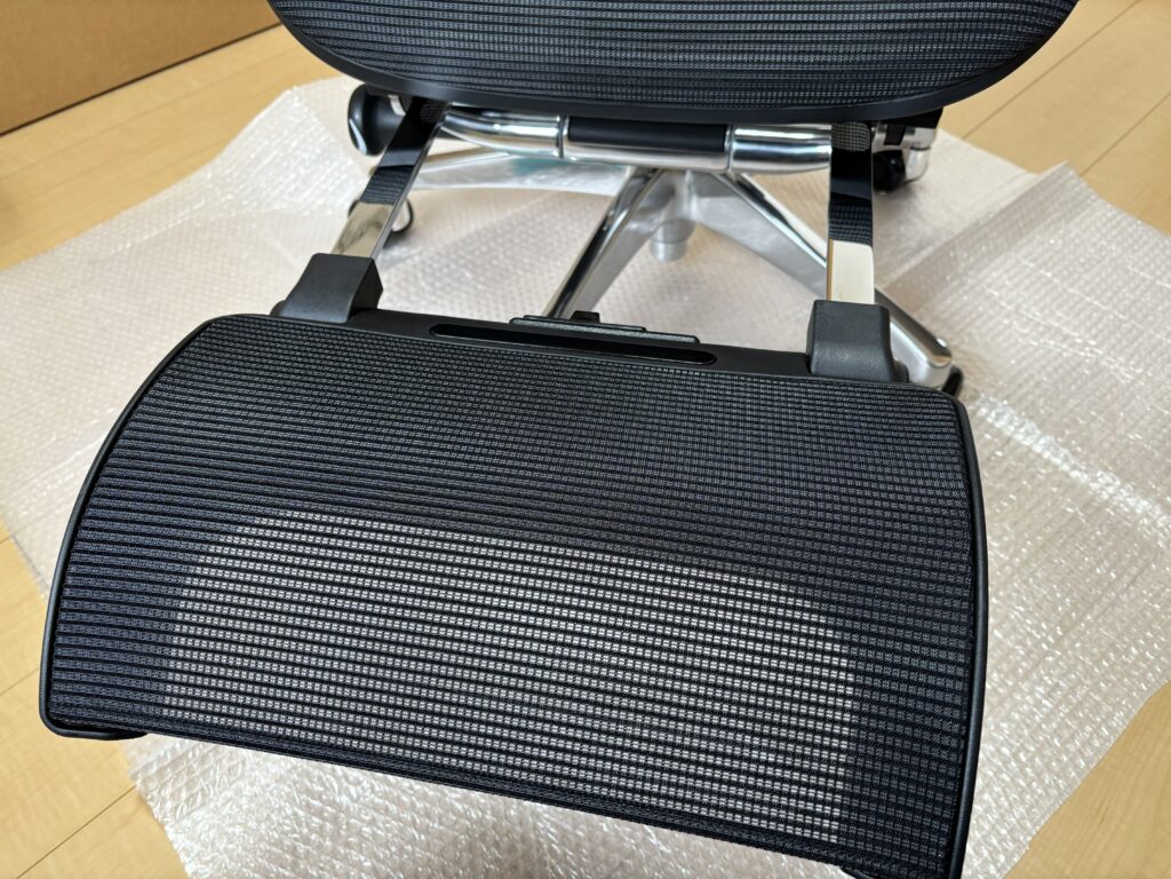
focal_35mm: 26
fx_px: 880
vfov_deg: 53.1
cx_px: 586
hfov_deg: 67.3
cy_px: 440
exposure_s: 1/81
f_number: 1.6
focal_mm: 5.96
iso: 125
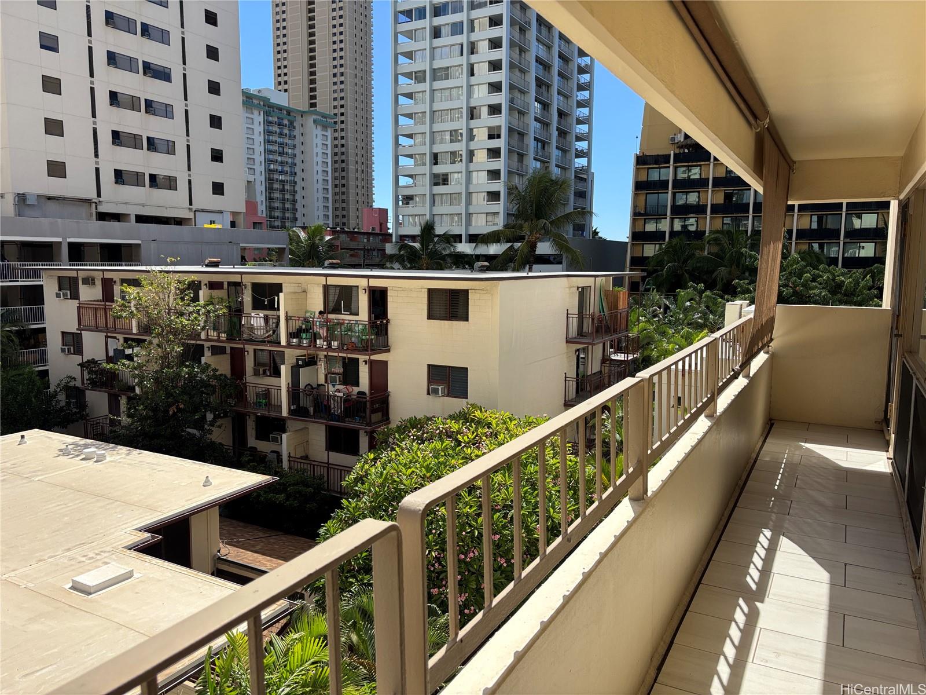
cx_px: 463
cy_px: 348
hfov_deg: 67.3
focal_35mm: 26
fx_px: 696
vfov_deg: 53.1
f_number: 1.6
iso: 50
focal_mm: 5.96
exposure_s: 1/2571
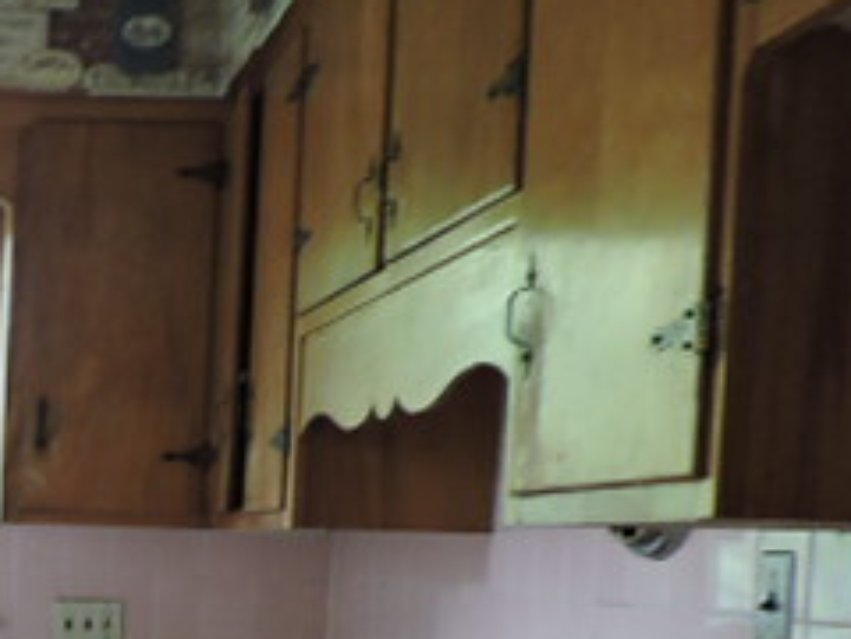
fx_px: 1573
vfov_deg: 22.0
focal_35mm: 64
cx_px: -181
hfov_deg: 26.7
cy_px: 660
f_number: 3
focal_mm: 4.3
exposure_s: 1/30
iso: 400
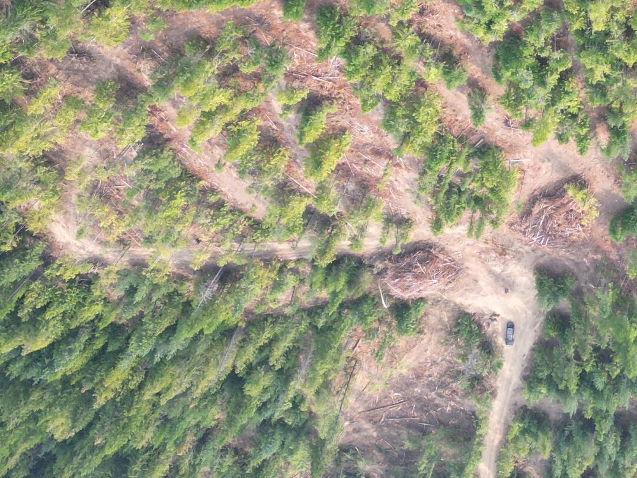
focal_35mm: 67
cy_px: -8
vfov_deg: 21.1
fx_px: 1233
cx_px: 622
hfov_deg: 27.5
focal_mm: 6.72
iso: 100
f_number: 1.7
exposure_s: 1/500
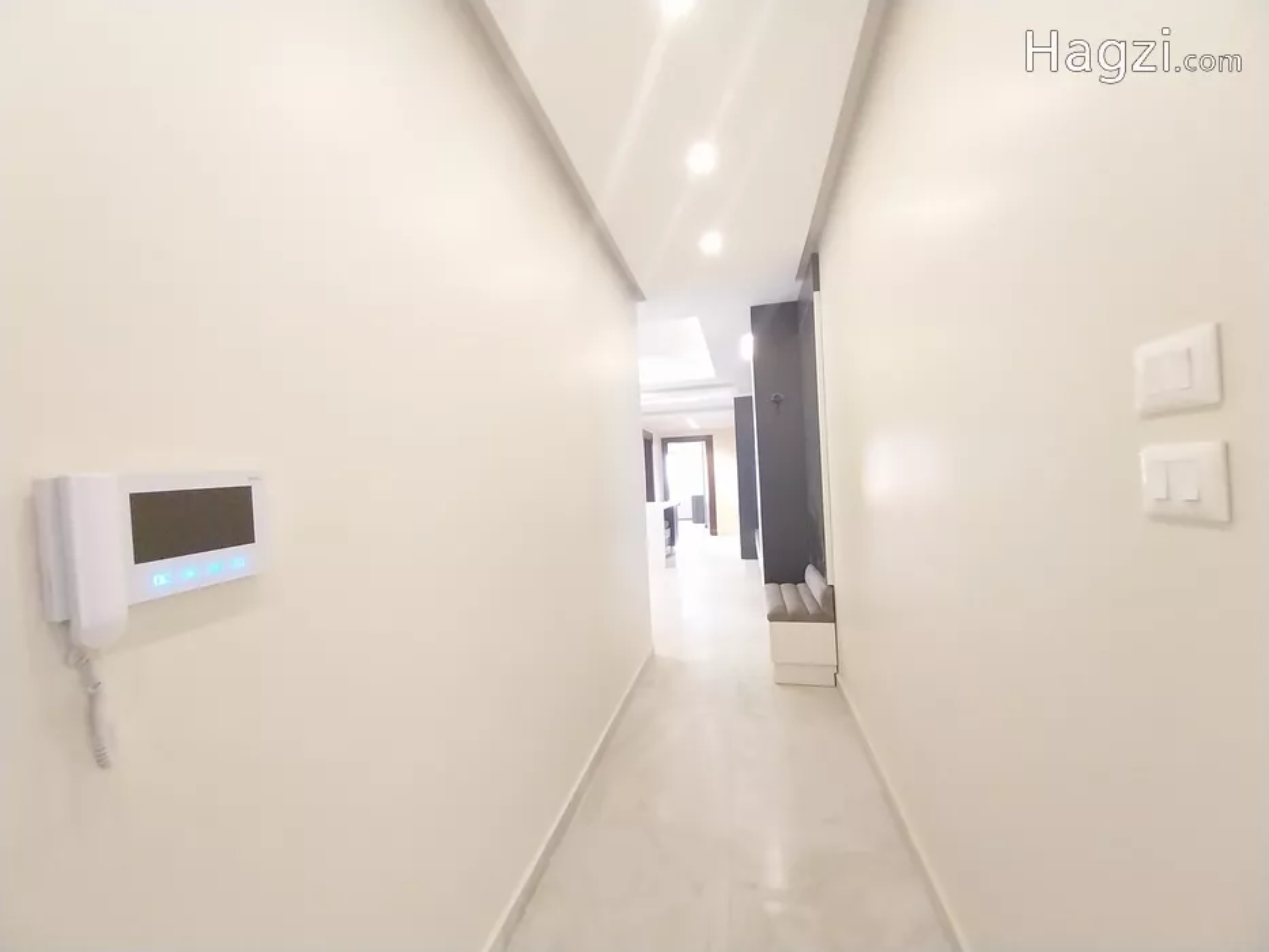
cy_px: 476
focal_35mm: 13
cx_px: 634
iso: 320
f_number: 2.2
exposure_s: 1/14
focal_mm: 1.3
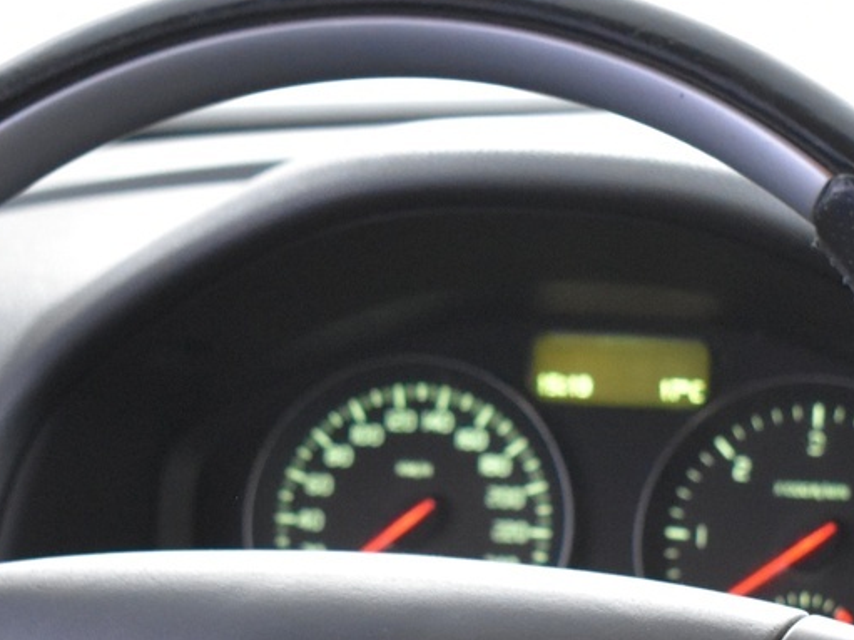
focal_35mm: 133
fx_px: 3269
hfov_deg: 14.9
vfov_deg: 10.9
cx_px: 448
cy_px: 824
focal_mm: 29
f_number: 4.2
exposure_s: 1/15
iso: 3200
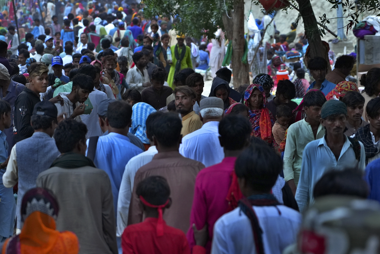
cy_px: 116
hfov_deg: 14.2
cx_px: 144
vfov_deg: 9.5
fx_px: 1520
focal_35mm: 144
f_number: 4
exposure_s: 1/125
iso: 2000
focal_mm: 105
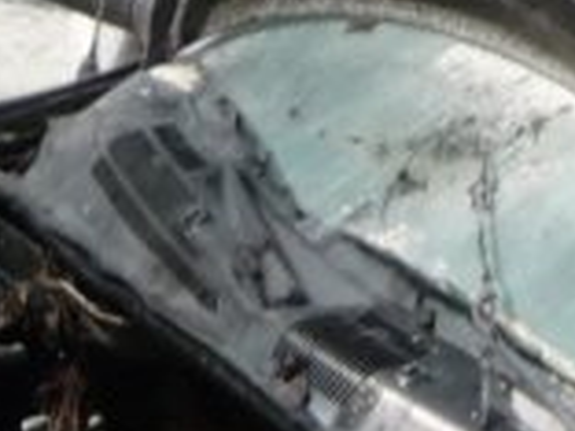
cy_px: 740
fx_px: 30481
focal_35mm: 1835
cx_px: 1150
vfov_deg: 0.8
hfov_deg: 1.1
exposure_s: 1/320
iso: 100
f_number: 4.9
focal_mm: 47
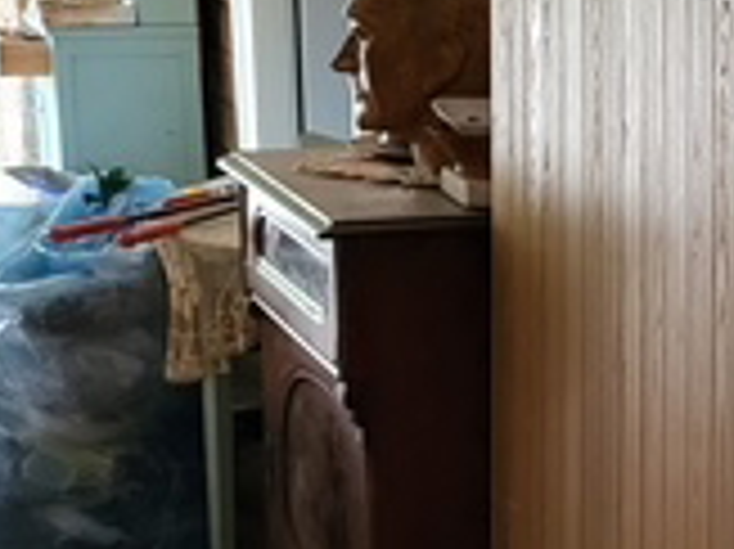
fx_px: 2161
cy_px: 288
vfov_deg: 14.5
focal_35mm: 102
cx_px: 1414
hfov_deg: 15.7
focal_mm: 5.4
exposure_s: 1/50
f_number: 1.8
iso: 640
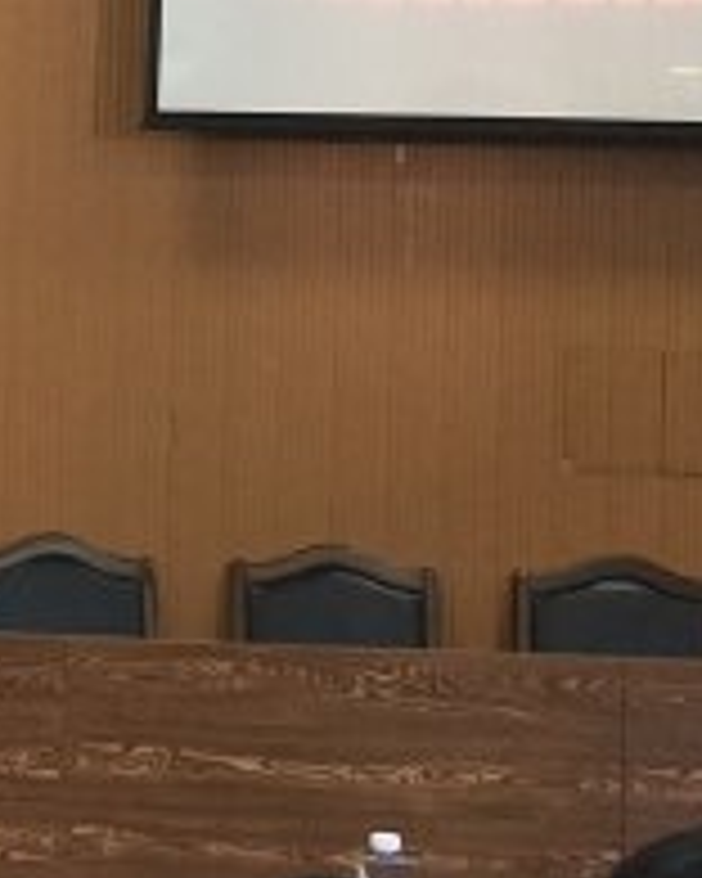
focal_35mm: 107
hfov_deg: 12.6
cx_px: -709
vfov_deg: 17.9
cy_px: 315
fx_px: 2779
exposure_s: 1/33
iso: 285
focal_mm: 4.27
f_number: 1.7
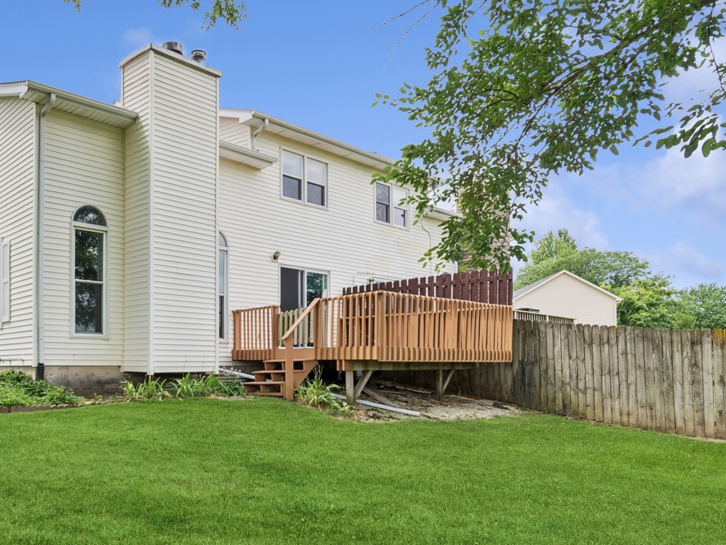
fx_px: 545
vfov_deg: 53.0
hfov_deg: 65.2
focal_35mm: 26
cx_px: 232
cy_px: 294
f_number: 8
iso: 250
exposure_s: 1/250
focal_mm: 12
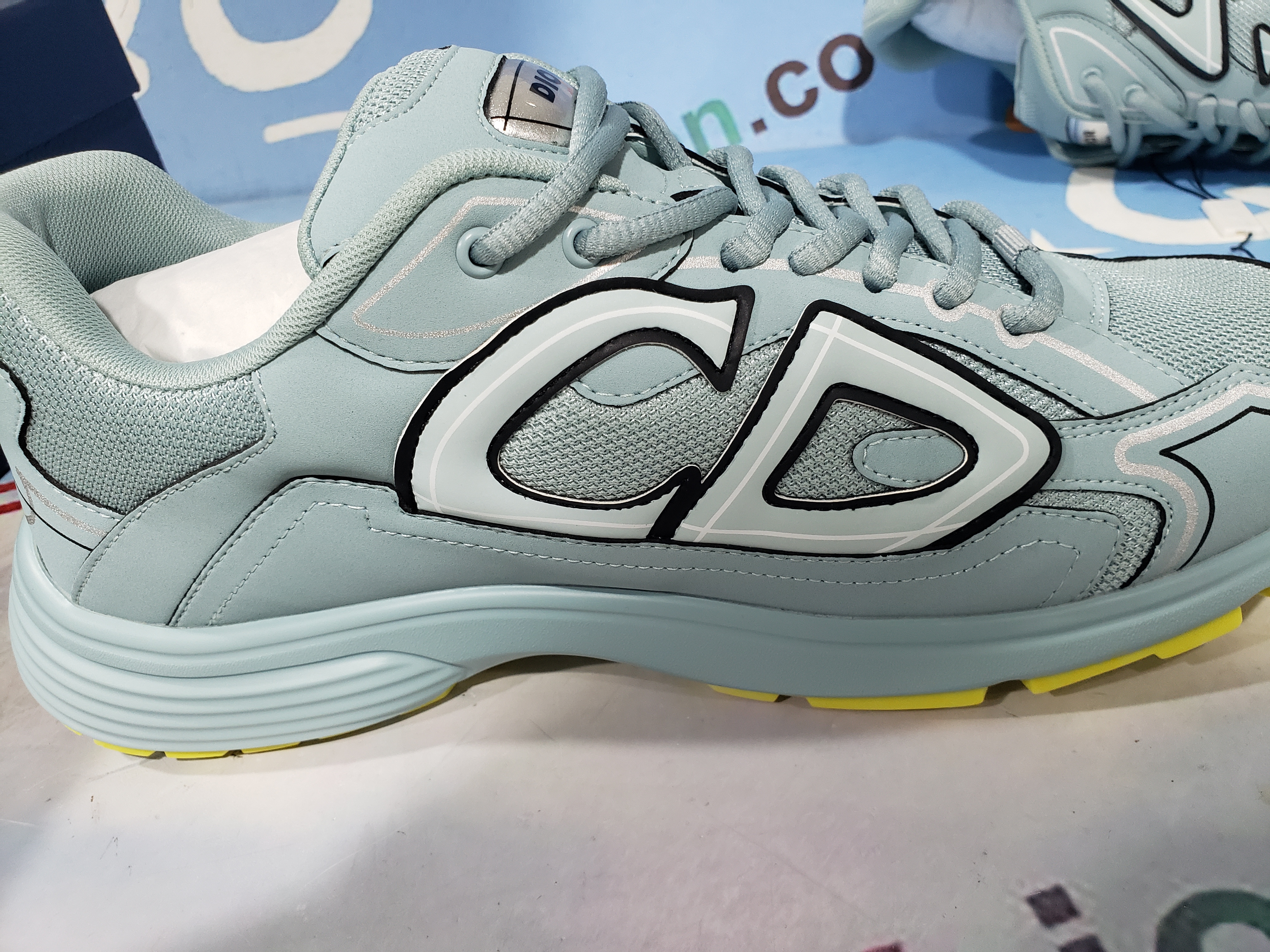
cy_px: 476
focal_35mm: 26
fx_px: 954
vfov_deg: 53.1
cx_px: 635
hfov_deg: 67.3
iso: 320
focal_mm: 4.3
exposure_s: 1/50
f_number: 2.4
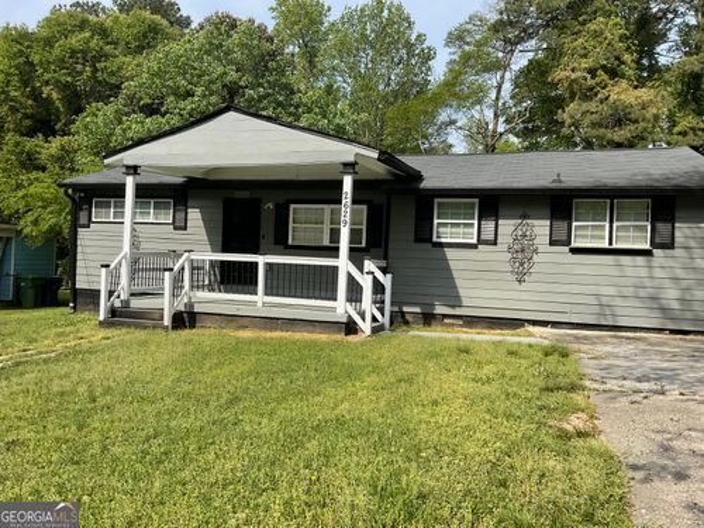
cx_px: 352
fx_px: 590
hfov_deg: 61.7
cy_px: 264
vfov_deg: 48.2
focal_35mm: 29
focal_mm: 3
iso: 16
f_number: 1.8
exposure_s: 1/1035
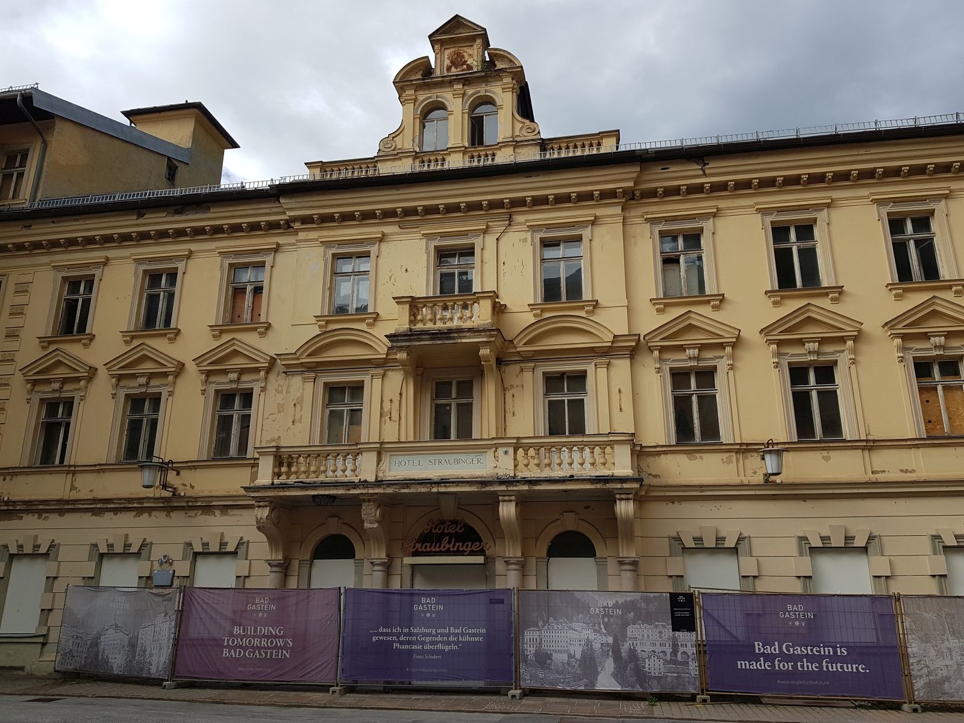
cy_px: 362
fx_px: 724
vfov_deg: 53.1
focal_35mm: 26
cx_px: 482
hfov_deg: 67.3
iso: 50
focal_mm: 4.2
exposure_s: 1/1448
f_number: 1.7
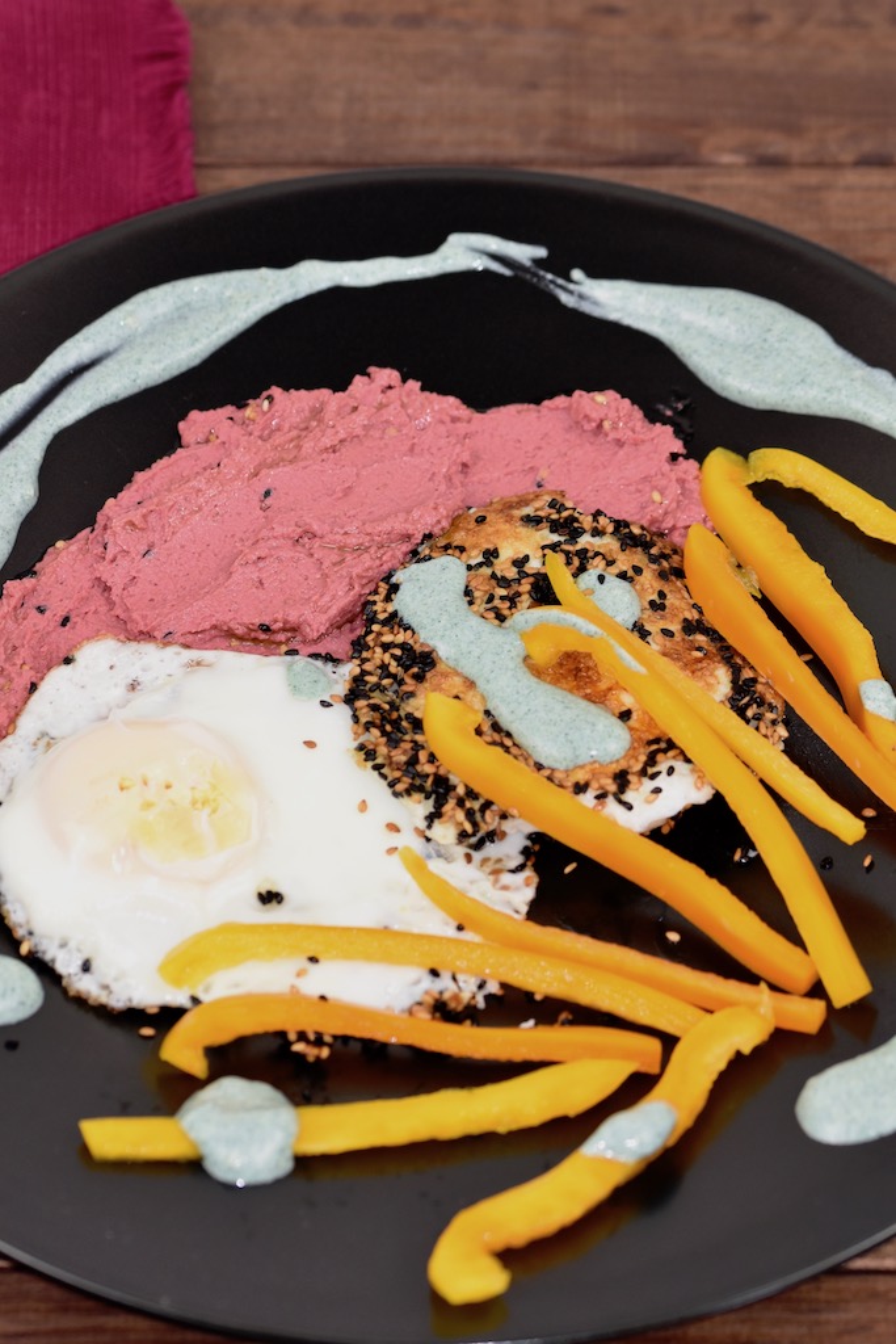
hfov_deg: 8.7
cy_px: 672
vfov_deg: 13.0
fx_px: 5878
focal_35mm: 158
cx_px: 448
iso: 560
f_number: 5.6
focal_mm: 105
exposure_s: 1/125
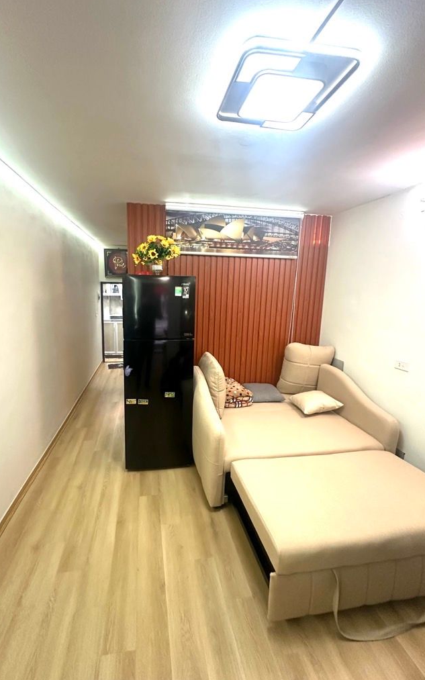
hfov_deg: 74.4
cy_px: 338
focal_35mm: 15
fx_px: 278
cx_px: 185
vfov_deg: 101.5
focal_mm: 2.22
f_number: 2.2
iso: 320
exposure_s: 1/50
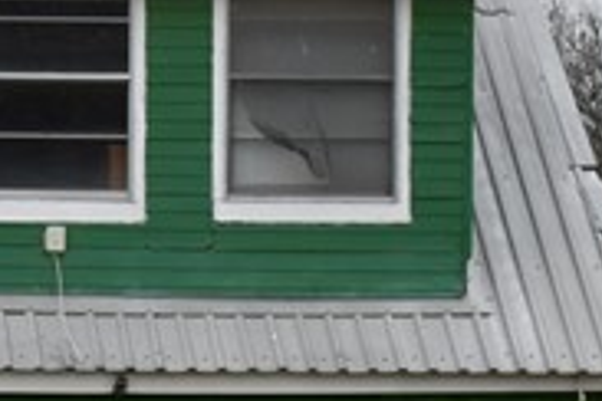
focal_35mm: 302
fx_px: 5050
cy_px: 496
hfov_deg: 6.7
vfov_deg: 4.5
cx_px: -253
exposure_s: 1/100
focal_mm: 34
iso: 400
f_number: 4.8
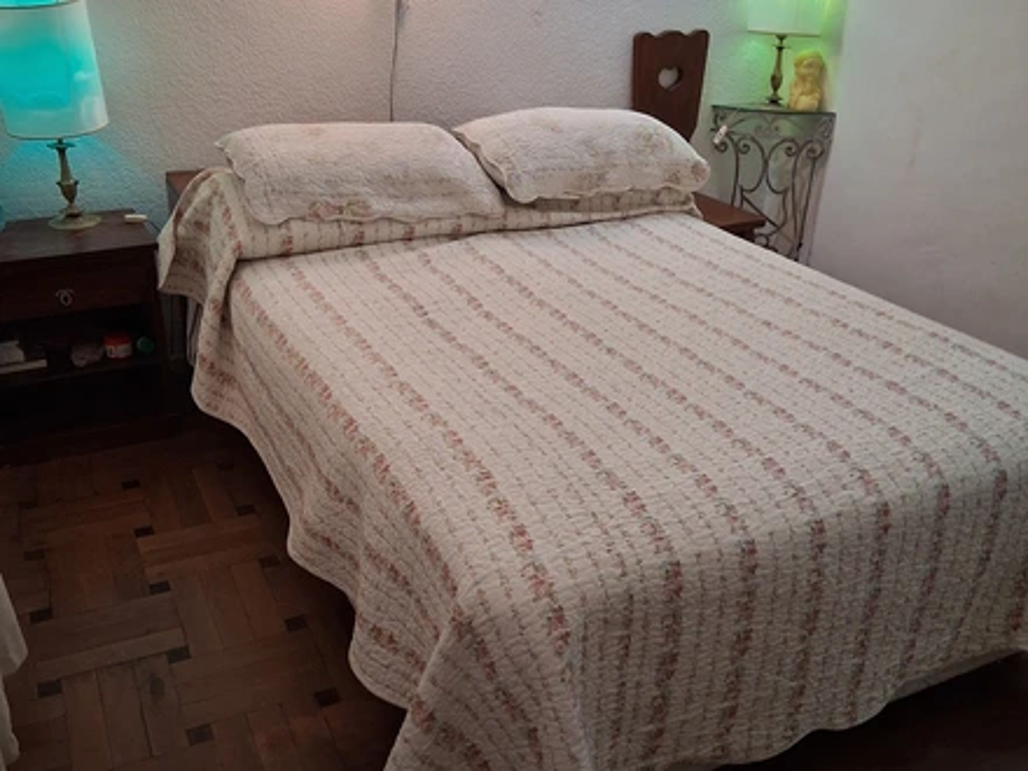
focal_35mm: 26
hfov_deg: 67.3
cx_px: 514
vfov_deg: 53.1
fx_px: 772
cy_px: 386
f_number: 1.8
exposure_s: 1/50
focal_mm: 3.98
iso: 320
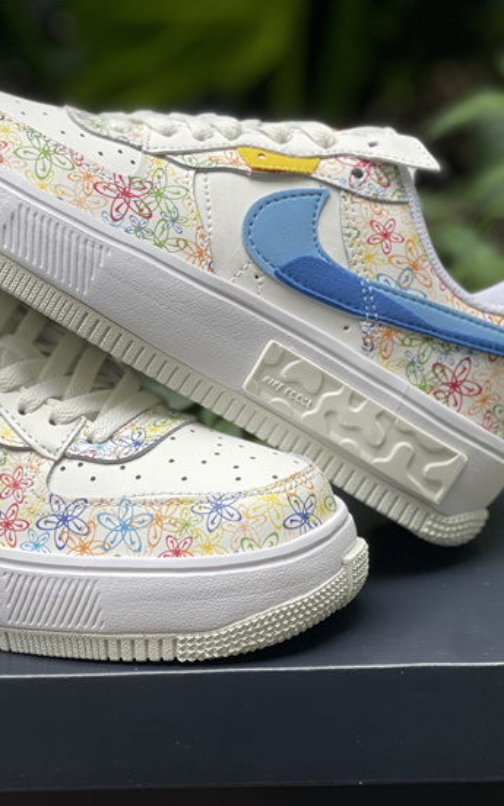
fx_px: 2000
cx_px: 117
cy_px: 404
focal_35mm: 91
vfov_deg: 22.8
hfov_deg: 14.3
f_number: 2.2
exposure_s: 1/121
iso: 40
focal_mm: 7.5
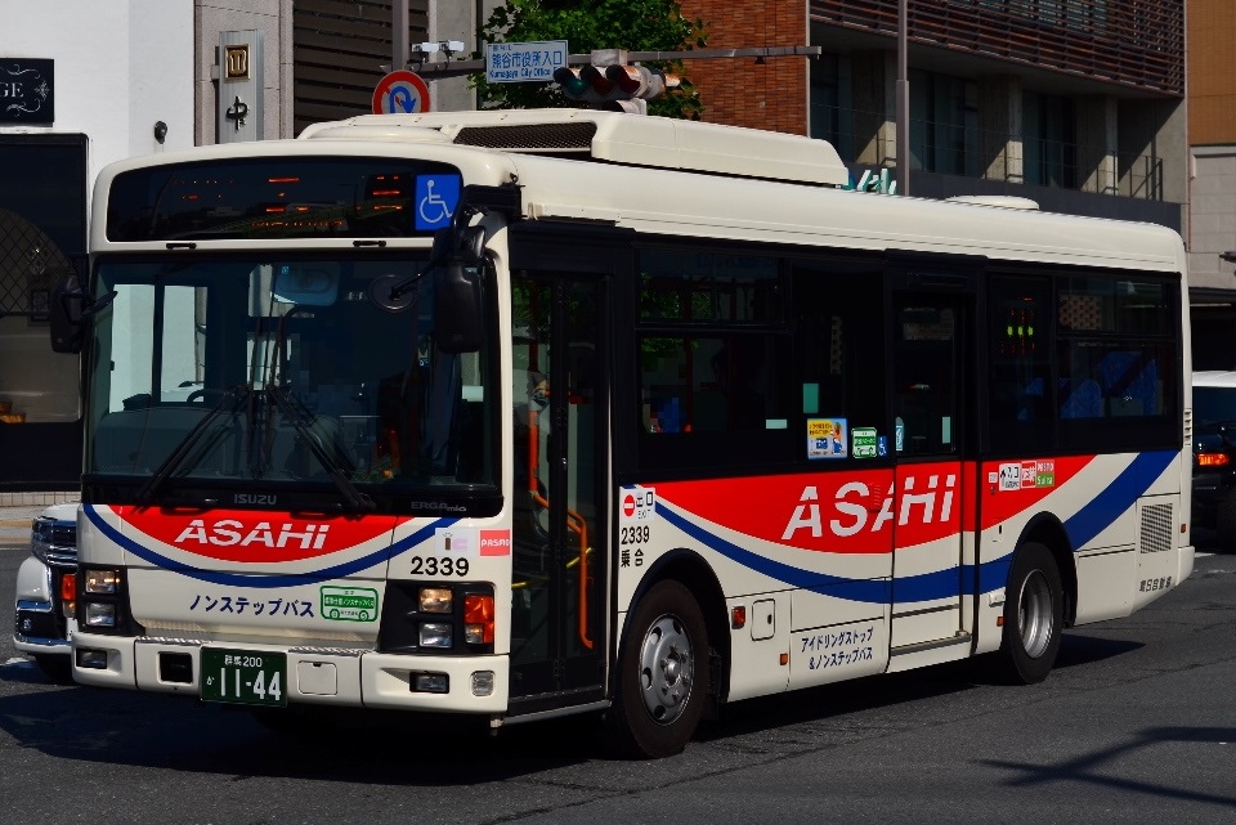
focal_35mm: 75
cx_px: 618
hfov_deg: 27.0
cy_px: 412
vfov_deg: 18.2
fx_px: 2576
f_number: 5
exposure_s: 1/1600
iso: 125
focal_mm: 50
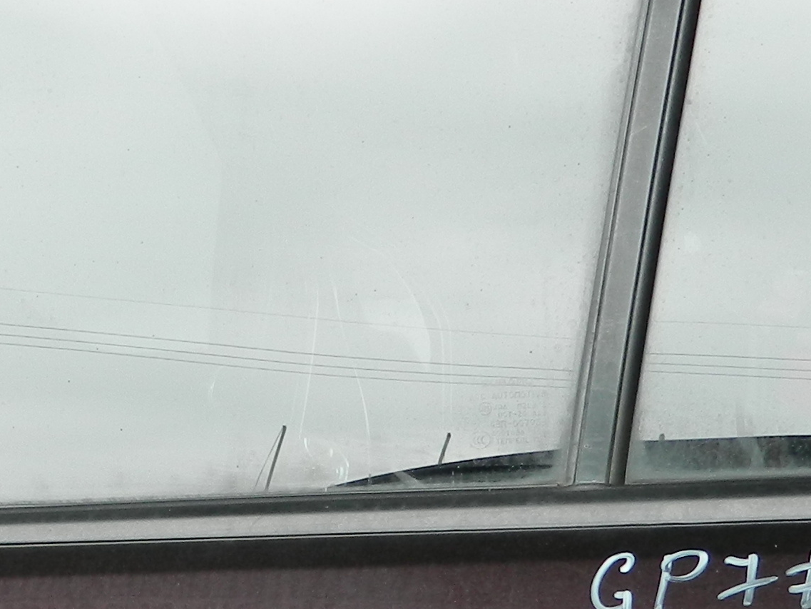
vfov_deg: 15.0
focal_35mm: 95
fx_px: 2226
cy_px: 754
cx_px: 124
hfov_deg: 20.3
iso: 80
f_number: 3.1
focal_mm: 4.5
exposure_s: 1/80
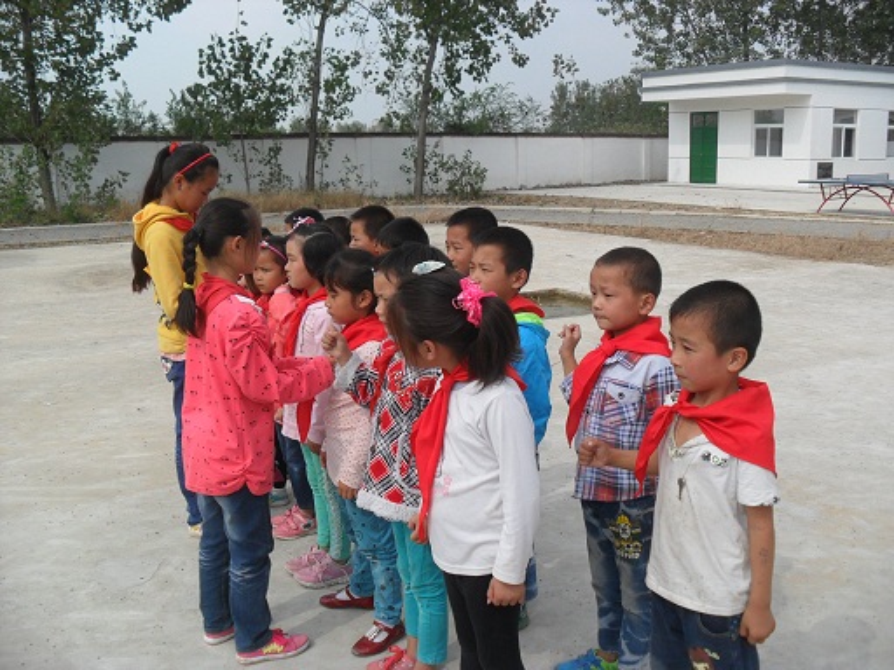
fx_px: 904
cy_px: 335
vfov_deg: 40.7
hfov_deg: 52.6
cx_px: 447
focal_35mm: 35
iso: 80
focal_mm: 6.3
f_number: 7.6
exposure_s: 1/250
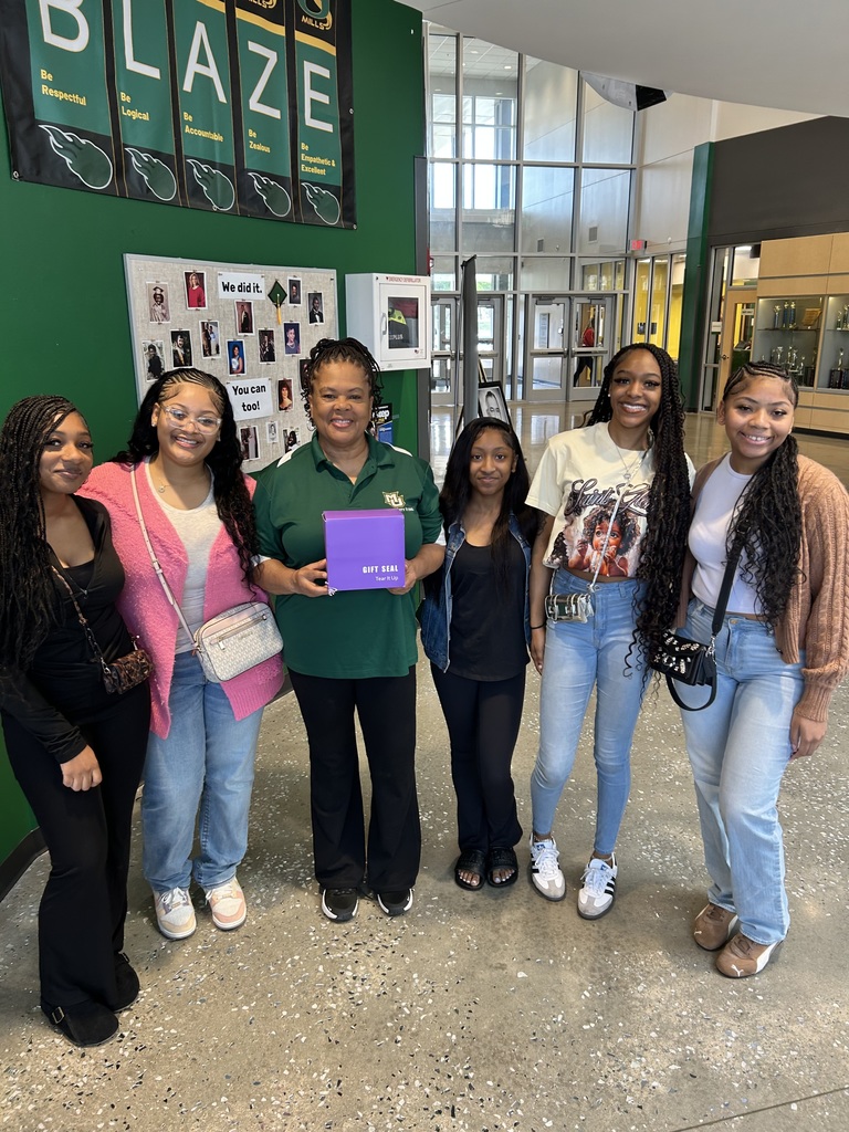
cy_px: 566
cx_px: 424
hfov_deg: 53.1
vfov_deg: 67.3
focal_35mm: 26
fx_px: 850
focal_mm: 5.7
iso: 80
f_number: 1.5
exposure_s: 1/60
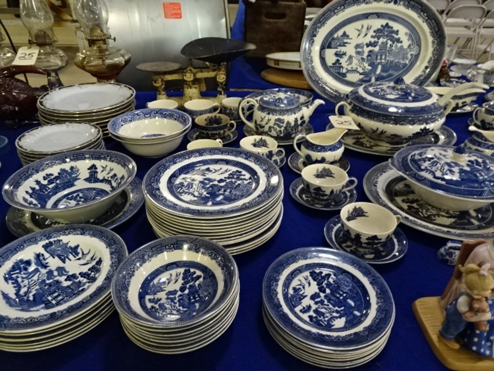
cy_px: 186
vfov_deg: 56.8
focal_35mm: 24
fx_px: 343
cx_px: 247
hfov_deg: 71.6
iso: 400
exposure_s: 1/30
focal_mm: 4.1
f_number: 3.5
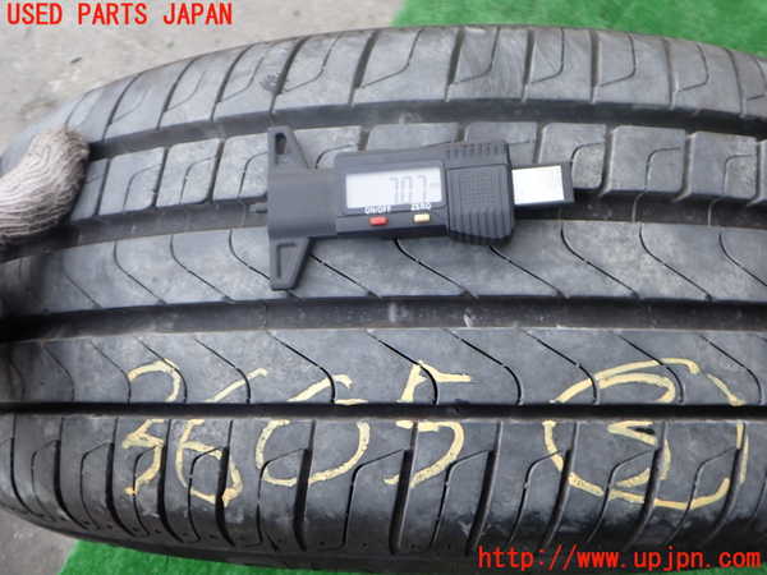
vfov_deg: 46.8
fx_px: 665
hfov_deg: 60.0
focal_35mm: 30
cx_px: 384
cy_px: 288
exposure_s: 1/80
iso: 200
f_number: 2.3
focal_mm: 5.4
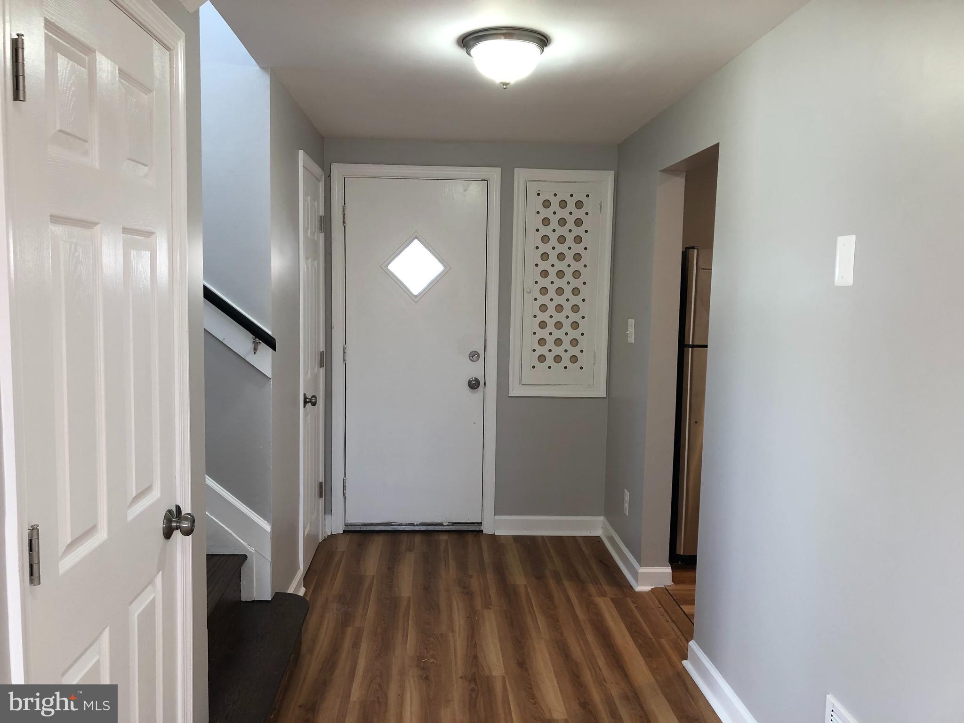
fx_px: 780
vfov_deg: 49.7
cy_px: 362
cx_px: 482
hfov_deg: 63.4
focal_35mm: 28
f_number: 1.8
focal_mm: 3.99
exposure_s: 1/30
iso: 25
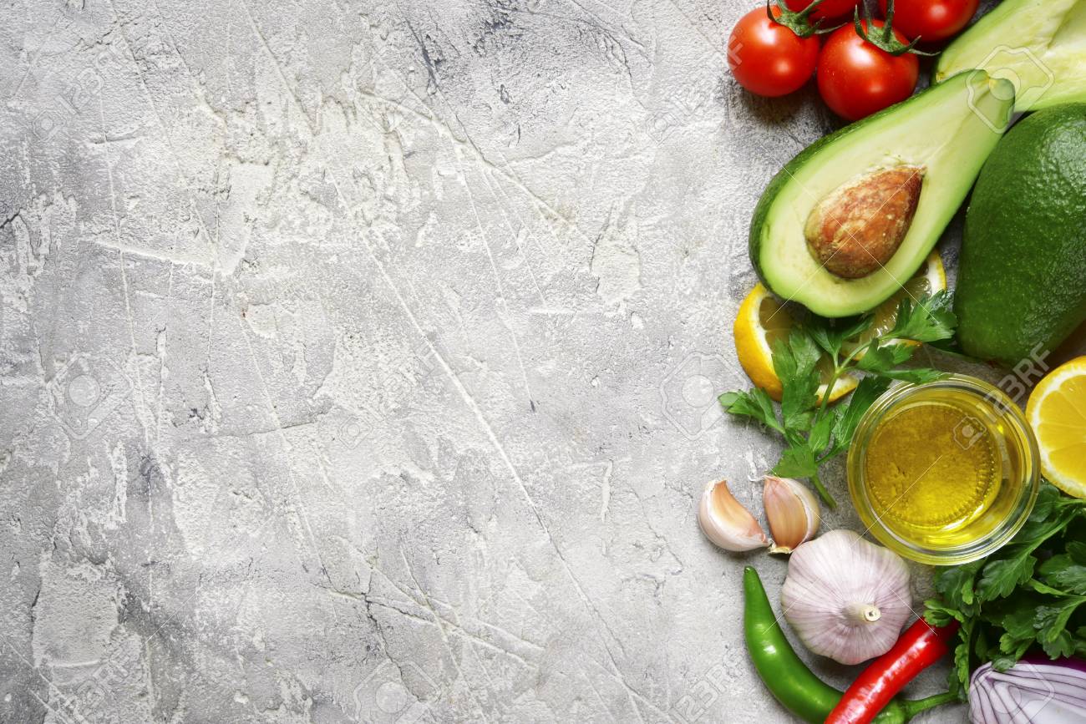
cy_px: 362
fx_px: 1810
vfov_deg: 22.6
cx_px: 543
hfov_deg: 33.4
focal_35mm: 60
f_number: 32
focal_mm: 60
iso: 400
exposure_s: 1.3
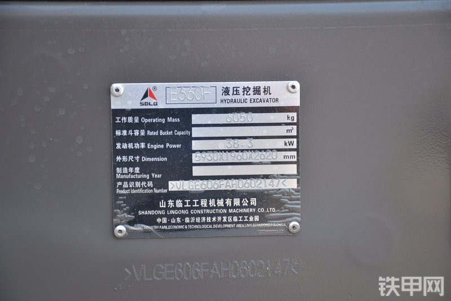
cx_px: 226
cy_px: 150
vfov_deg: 11.4
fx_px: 1503
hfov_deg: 17.1
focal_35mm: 120
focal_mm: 80
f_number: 5.3
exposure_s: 1/400
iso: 320
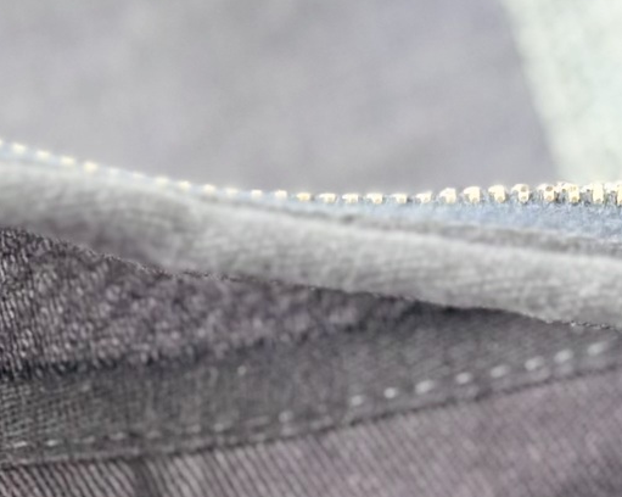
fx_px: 3403
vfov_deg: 8.1
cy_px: 808
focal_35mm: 185
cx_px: 293
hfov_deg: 10.4
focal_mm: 6.86
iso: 320
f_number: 1.78
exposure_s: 1/33
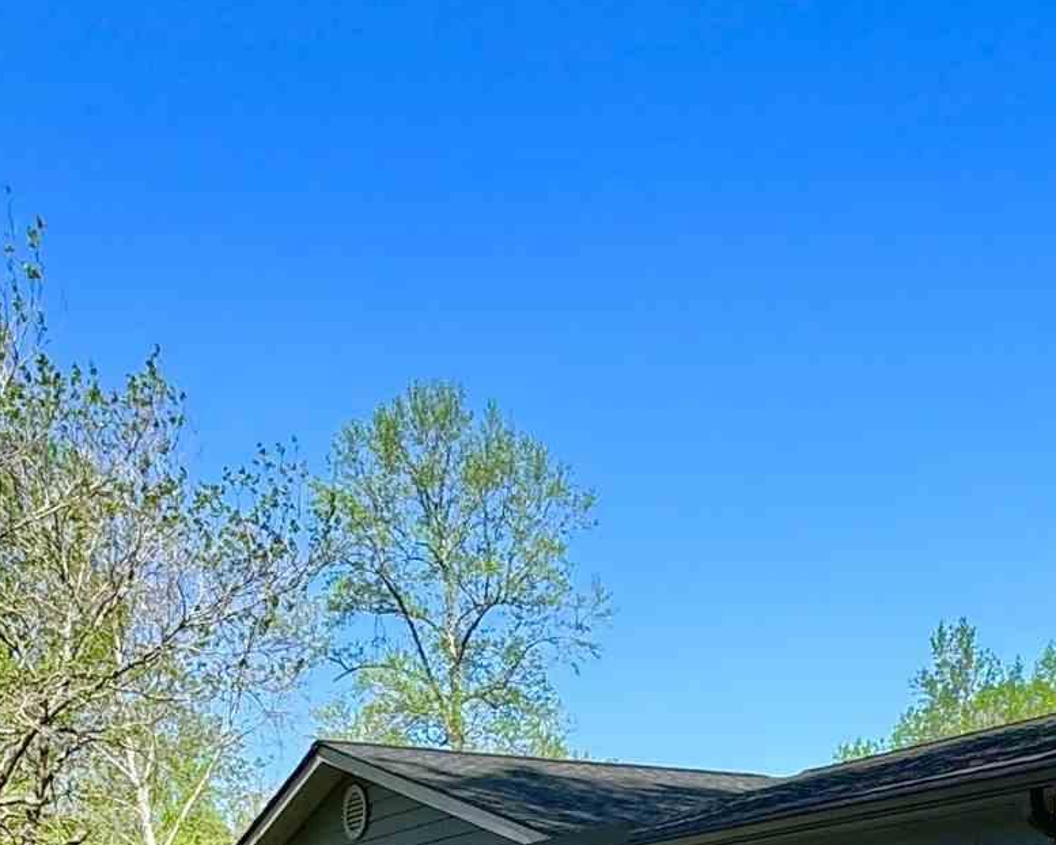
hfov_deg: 34.7
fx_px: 1688
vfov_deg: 24.9
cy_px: 1061
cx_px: 548
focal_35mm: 54
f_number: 2.2
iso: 40
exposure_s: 1/1034
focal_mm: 2.22
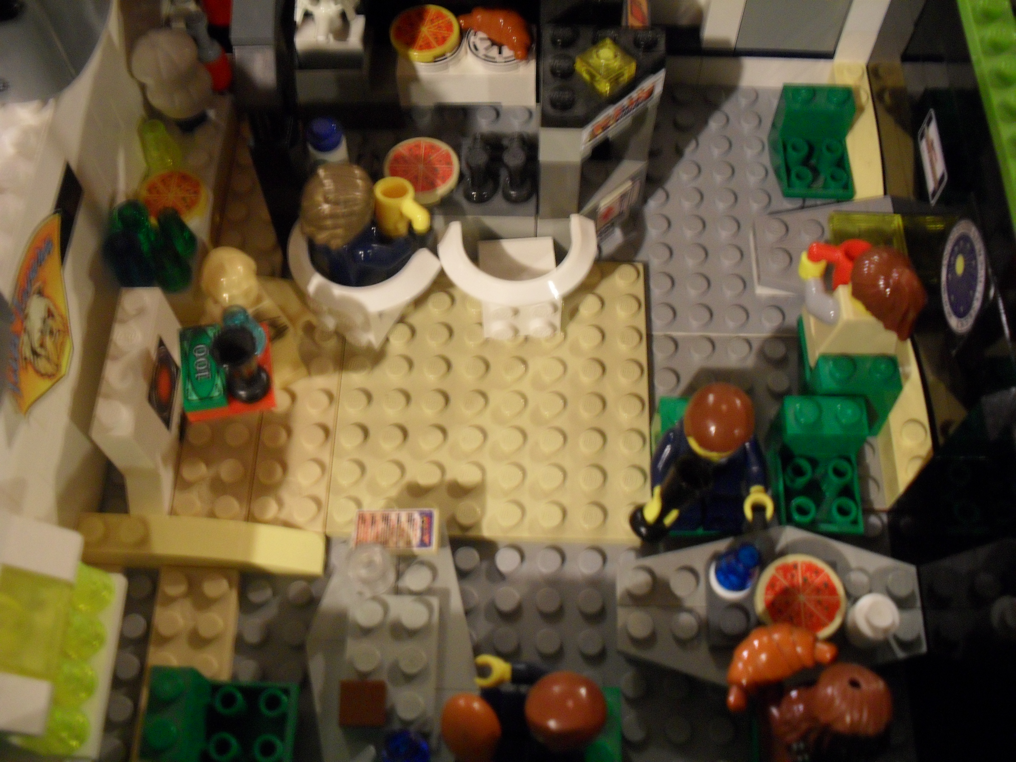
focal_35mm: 35
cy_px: 381
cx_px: 508
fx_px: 1027
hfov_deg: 52.6
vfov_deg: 40.7
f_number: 3.2
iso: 200
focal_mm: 6.3
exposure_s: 1/4
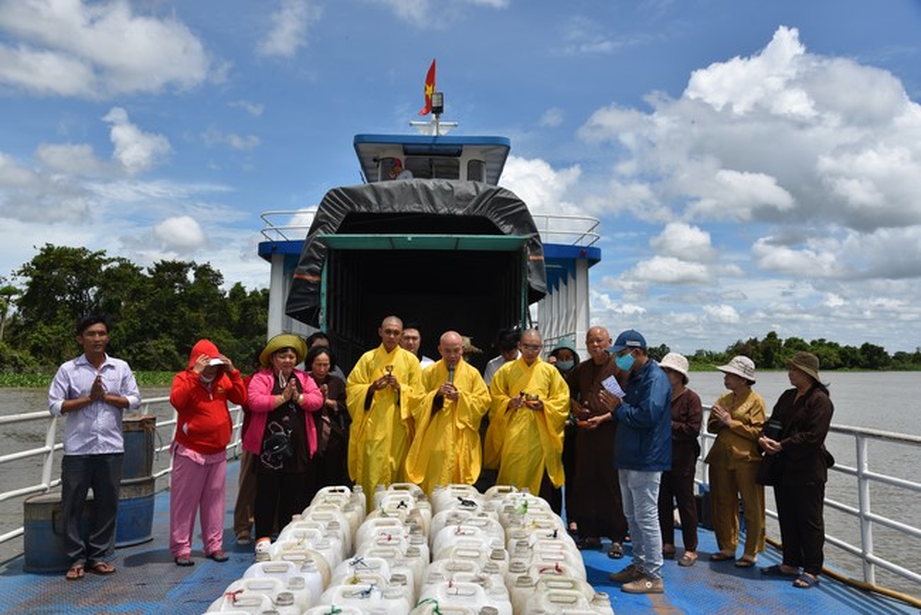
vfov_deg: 42.4
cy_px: 308
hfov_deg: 60.3
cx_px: 460
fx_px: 793
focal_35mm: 31
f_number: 10
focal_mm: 31
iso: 200
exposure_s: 1/400
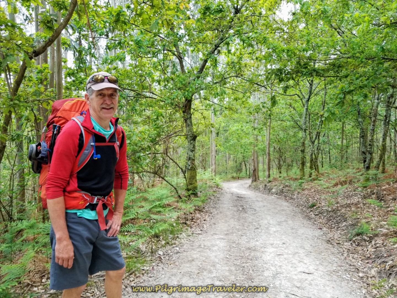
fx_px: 298
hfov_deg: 67.3
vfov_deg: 53.1
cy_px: 149
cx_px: 198
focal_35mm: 26
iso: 160
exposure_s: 1/40
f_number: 1.7
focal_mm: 4.3
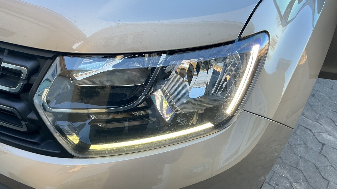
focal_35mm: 33
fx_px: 295
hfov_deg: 59.5
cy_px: 129
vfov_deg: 35.2
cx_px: 173
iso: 25
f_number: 1.8
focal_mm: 3
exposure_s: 1/120
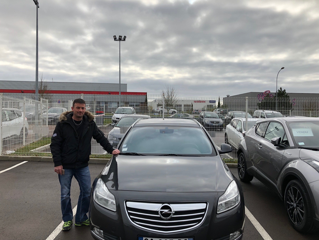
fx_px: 267
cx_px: 160
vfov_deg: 48.2
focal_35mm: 29
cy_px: 120
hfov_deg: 61.7
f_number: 1.8
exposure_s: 1/1091
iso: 20
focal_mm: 3.99
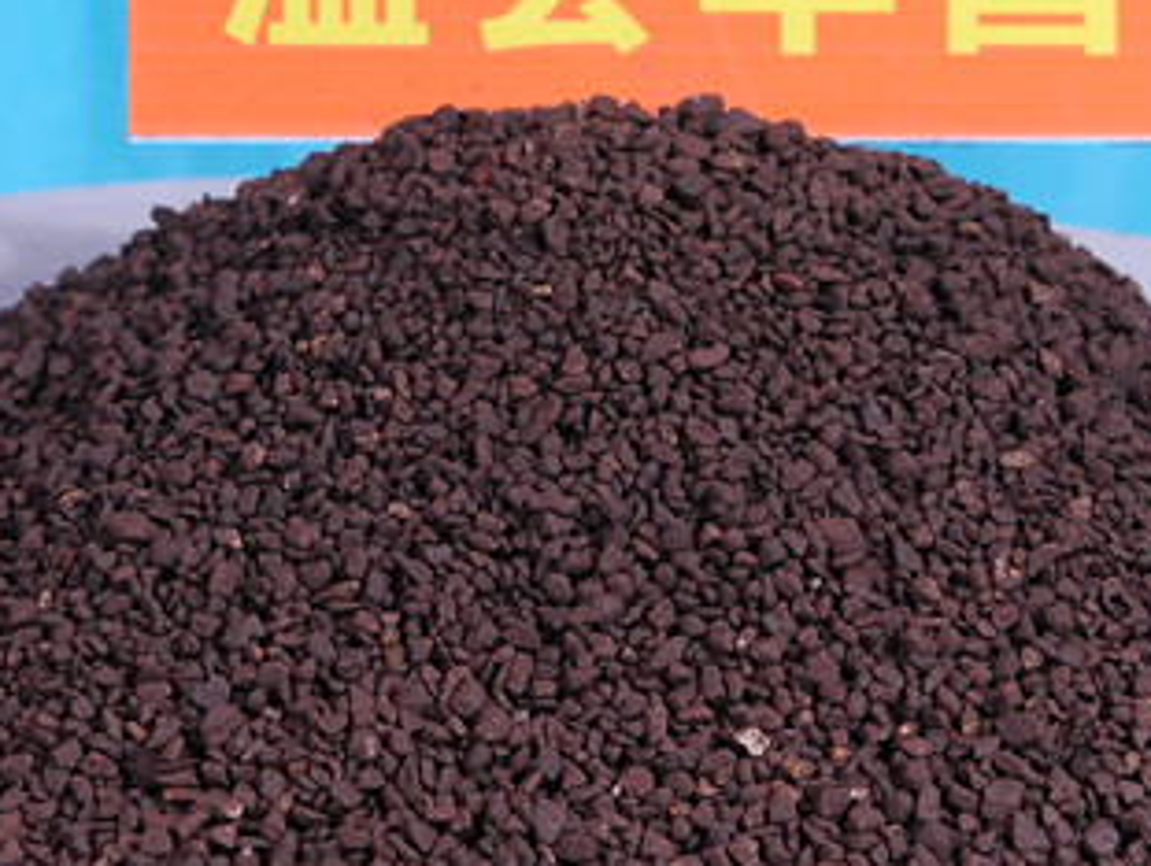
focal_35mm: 259
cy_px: 109
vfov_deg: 5.7
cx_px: 670
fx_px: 8622
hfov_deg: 7.6
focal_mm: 70
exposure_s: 1/200
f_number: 13
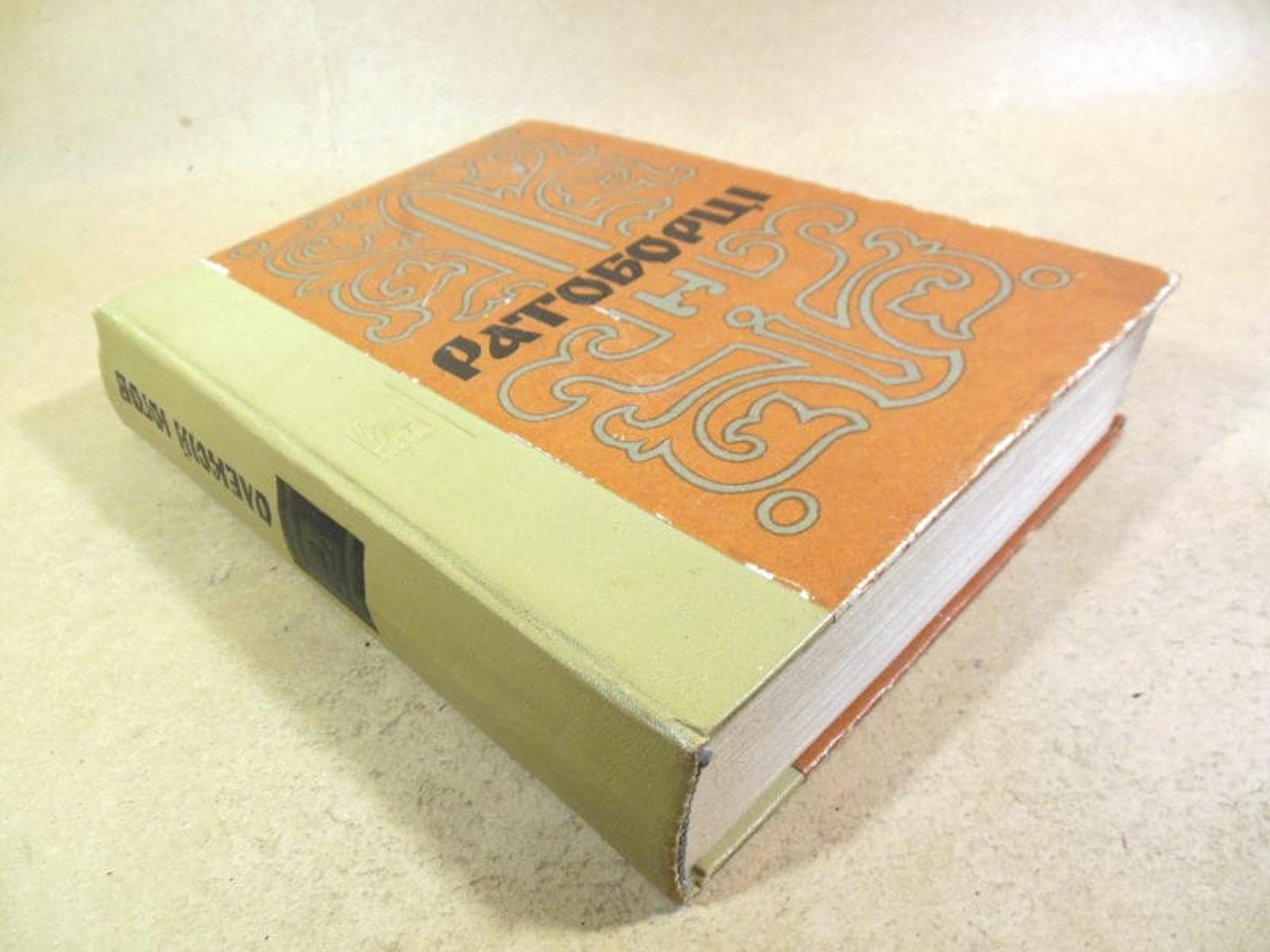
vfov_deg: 54.9
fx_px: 917
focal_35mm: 25
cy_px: 476
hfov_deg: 69.4
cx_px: 635
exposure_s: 1/30
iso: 160
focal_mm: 4.5
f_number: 3.2
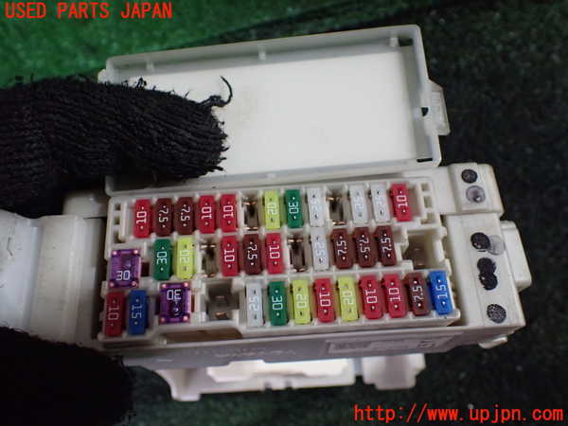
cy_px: 213
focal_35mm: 30
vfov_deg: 46.8
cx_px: 284
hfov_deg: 60.0
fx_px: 492
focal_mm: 5.4
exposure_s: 1/40
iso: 800
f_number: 2.3
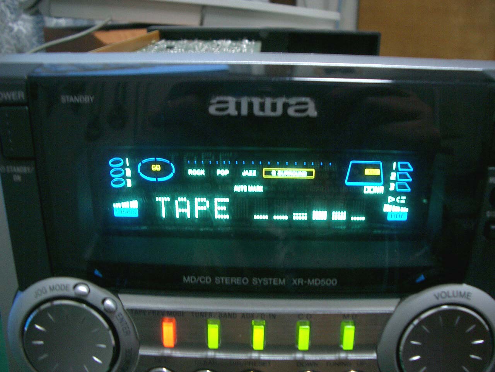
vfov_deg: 40.7
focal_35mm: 35
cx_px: 248
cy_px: 186
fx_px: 500
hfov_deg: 52.6
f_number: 2.6
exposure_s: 1/8
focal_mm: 5.8
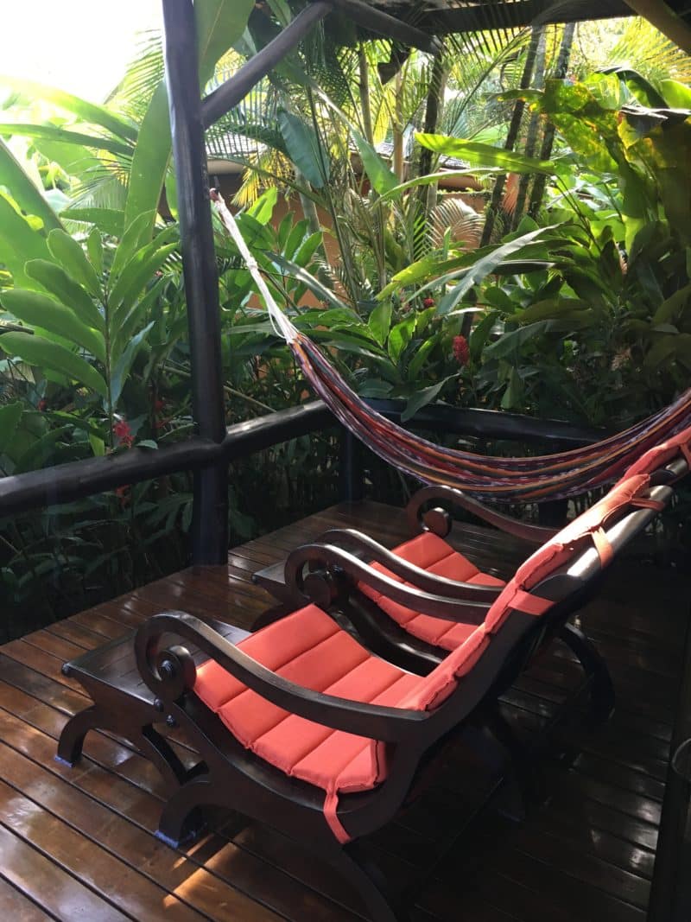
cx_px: 346
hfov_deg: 48.2
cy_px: 461
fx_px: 772
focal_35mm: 29
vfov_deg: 61.7
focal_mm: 4.15
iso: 100
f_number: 2.2
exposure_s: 1/30
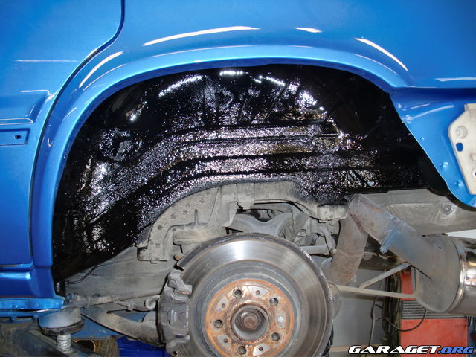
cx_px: 238
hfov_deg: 51.4
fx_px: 495
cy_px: 178
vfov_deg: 39.7
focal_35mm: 36
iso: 125
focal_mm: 6.3
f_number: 2.8
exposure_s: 1/60
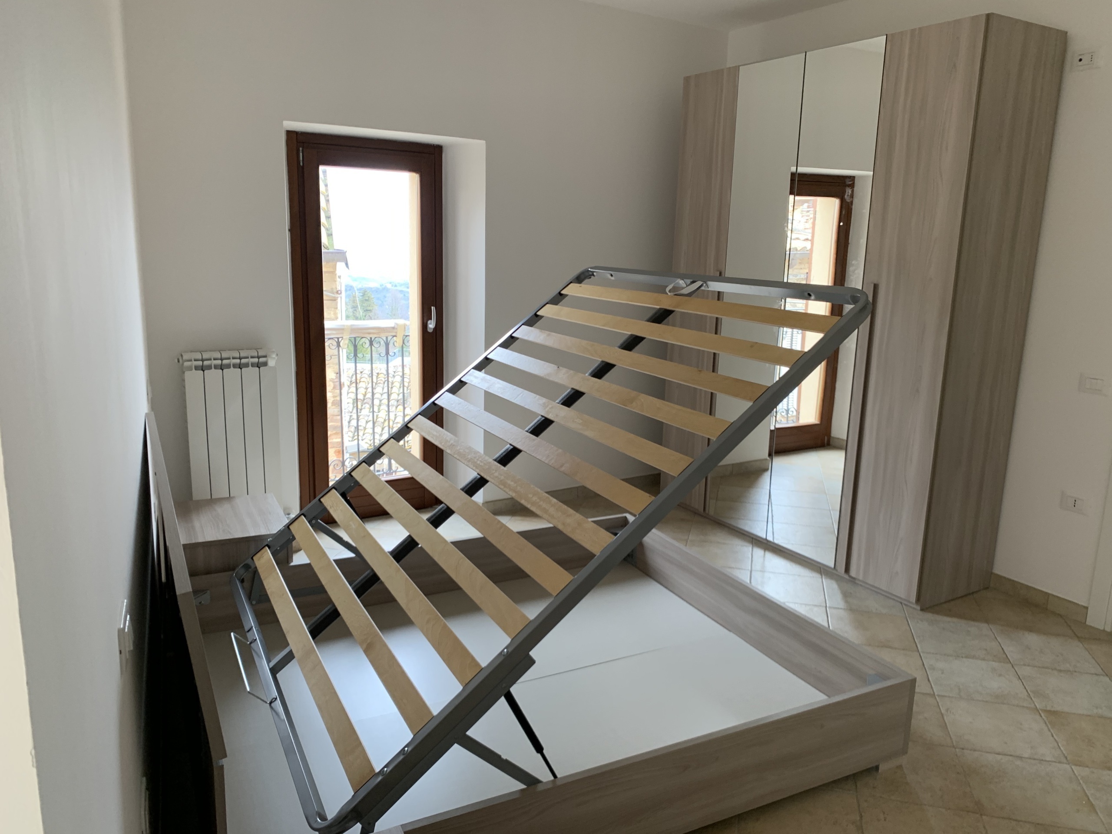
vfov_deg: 53.1
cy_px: 417
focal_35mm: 26
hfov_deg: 67.3
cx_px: 556
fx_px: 835
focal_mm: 4.25
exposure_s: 1/115
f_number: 1.8
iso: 100
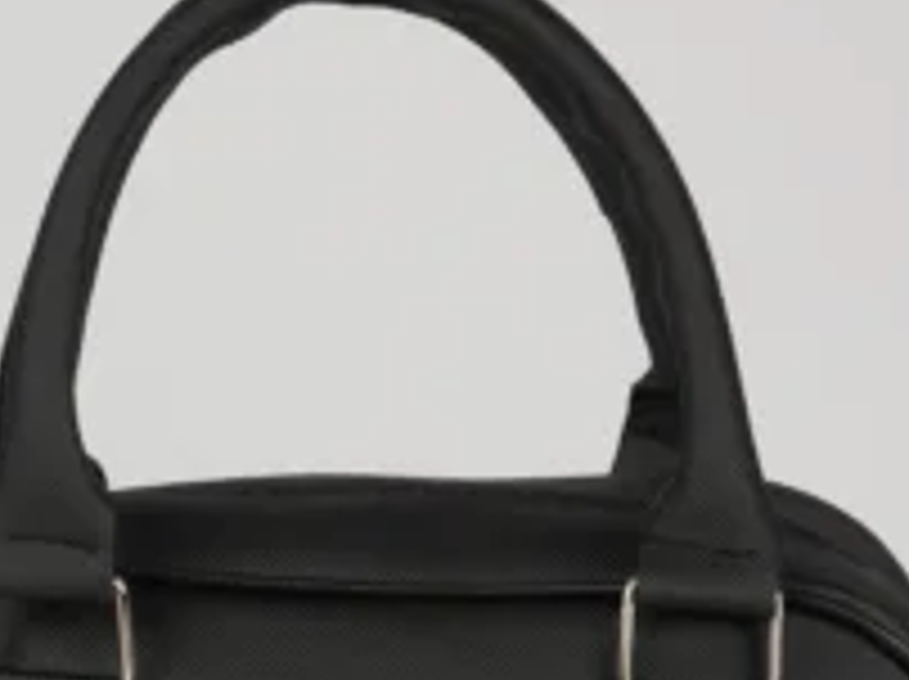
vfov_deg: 6.1
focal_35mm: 241
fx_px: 6321
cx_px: 320
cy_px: 844
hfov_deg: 8.2
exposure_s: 1/10
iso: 160
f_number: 11
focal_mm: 50
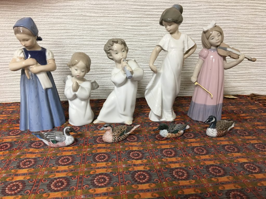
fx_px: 223
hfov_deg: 61.7
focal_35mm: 29
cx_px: 133
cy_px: 100
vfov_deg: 48.2
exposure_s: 1/15
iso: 50
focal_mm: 4.15
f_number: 2.2
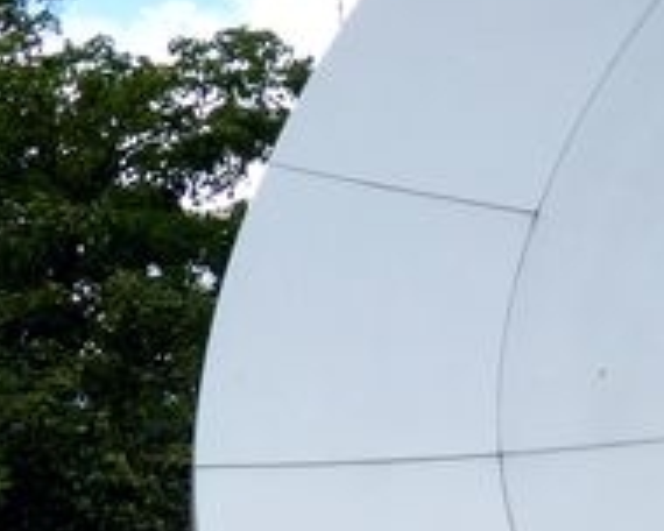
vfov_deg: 11.0
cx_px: 1370
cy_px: 266
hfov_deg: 12.1
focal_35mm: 140
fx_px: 2751
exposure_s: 1/200
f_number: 4.5
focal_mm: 6
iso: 80
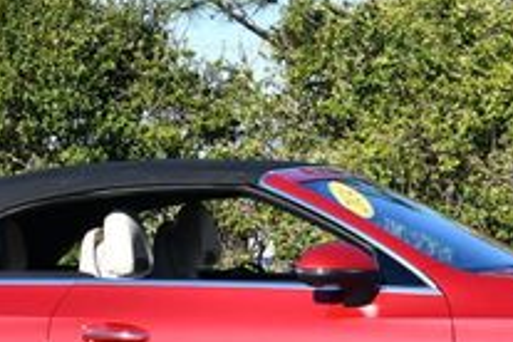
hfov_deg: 9.2
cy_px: 193
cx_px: 273
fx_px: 3178
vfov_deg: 6.2
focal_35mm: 223
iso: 125
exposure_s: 1/250
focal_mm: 36
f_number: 8
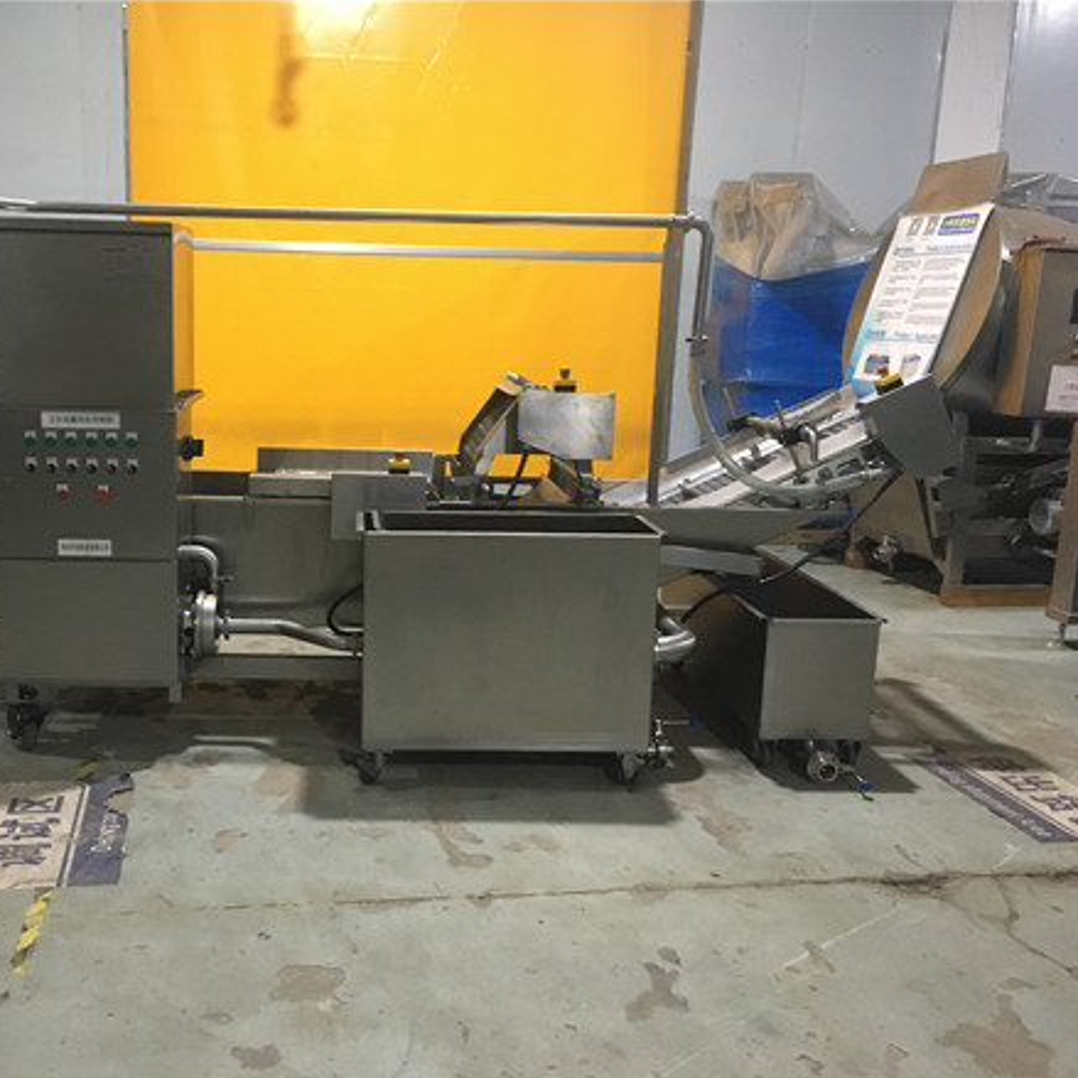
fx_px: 1233
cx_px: 366
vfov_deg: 47.2
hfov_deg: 46.5
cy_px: 550
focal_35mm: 35
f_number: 2.2
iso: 200
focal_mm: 4.15
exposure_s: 1/17
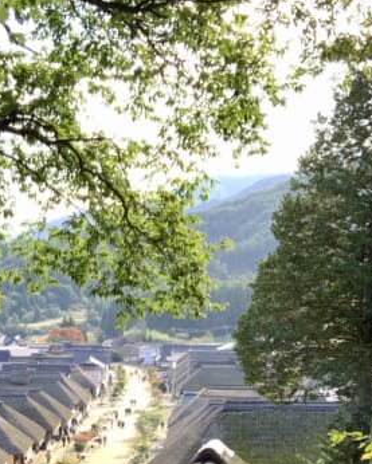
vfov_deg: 23.8
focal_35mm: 75
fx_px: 1032
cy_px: 512
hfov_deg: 20.3
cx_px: 102
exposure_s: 1/122
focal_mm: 4.25
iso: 40
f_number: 1.8
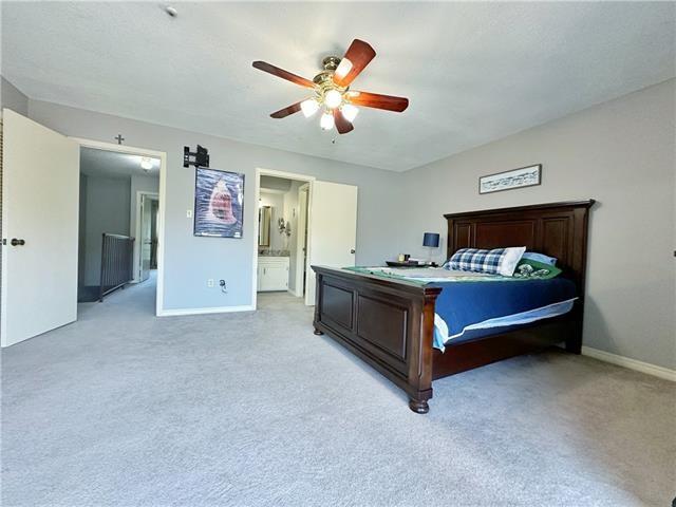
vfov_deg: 85.7
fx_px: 273
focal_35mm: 14
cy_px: 254
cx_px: 338
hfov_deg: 102.1
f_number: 2.2
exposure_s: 1/120
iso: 320
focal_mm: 2.22
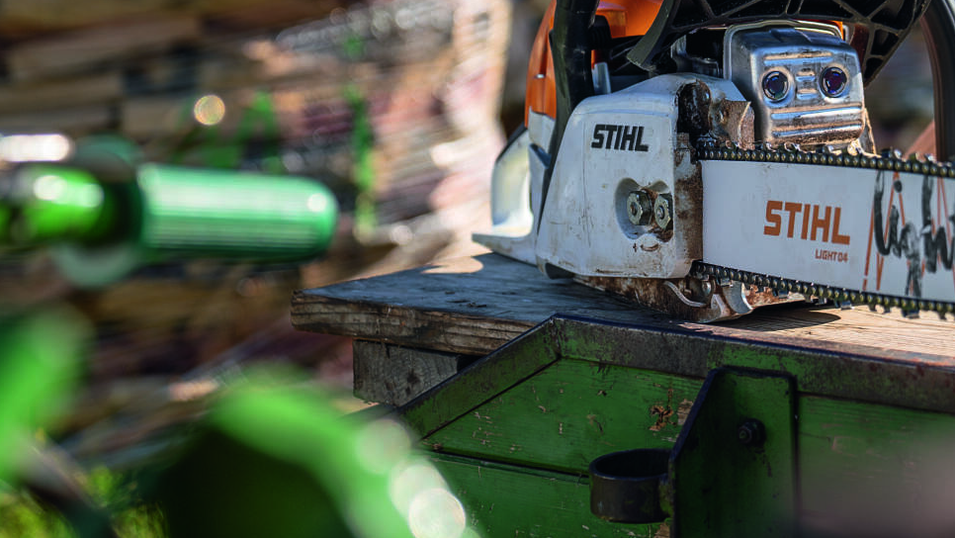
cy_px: 106
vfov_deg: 11.8
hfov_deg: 20.6
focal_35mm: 102
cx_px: 842
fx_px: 2584
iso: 100
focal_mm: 49
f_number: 2.8
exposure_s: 1/1000
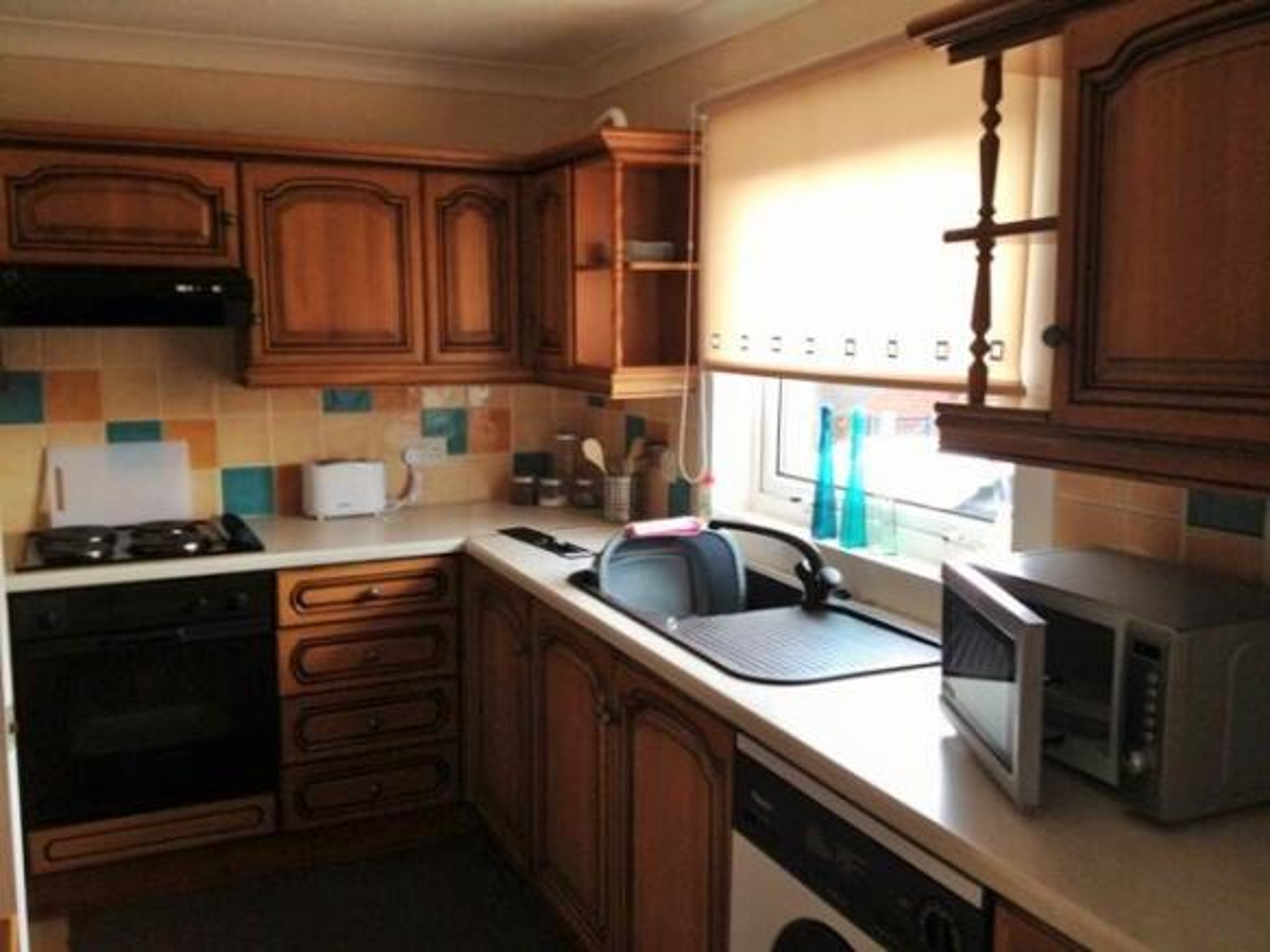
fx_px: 1284
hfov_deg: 52.6
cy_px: 476
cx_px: 635
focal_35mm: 35
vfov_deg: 40.7
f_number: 2.4
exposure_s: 1/20
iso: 100
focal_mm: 4.28
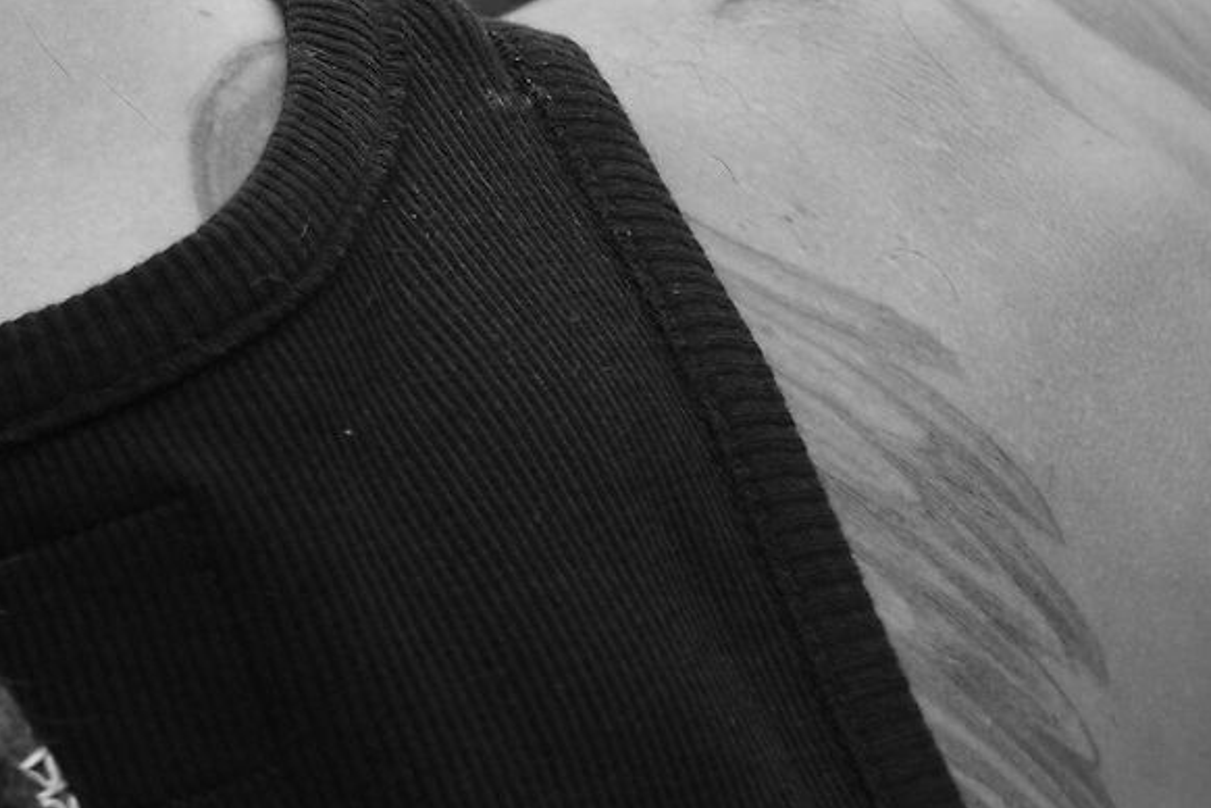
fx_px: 16650
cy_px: -689
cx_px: -316
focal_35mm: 495
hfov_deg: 4.2
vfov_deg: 2.8
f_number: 4
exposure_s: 1/120
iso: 125
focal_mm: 80
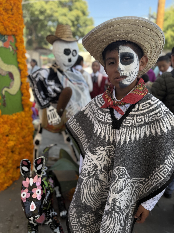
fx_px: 161
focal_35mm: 24
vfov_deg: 71.6
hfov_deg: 56.8
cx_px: 87
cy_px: 116
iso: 80
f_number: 1.78
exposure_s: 1/547
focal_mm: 6.76
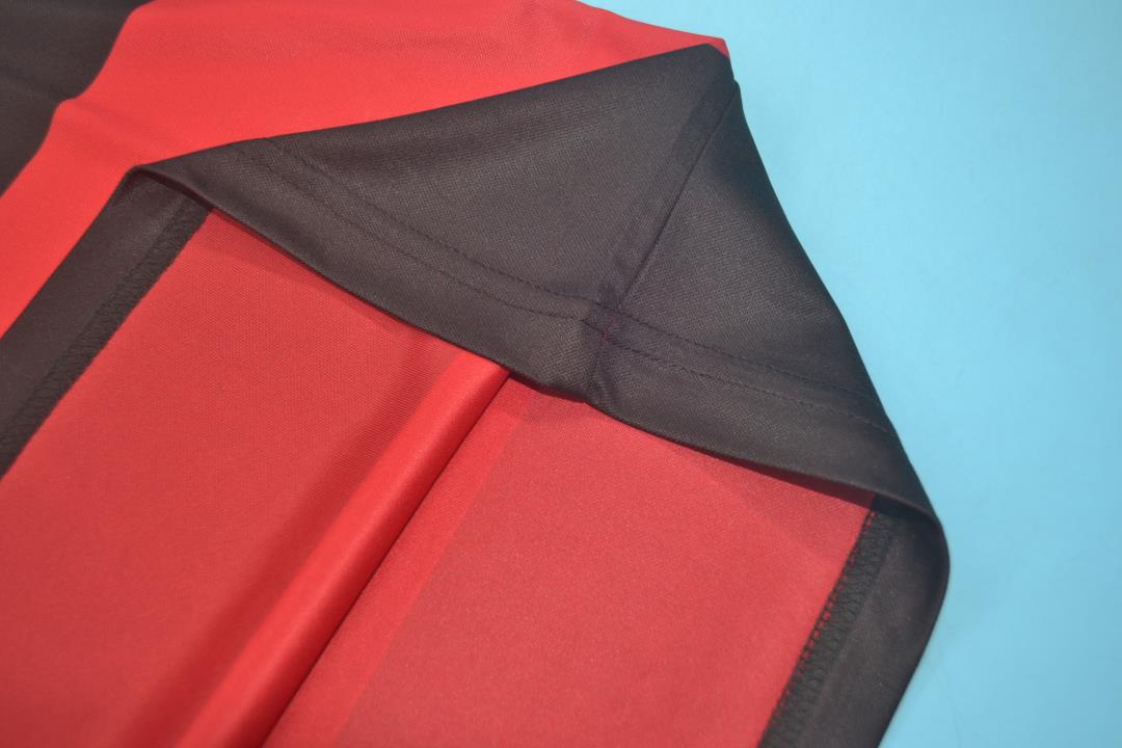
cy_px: 374
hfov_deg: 49.6
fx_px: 1215
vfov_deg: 34.2
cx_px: 561
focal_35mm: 39
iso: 200
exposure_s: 1/60
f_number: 4.2
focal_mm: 26
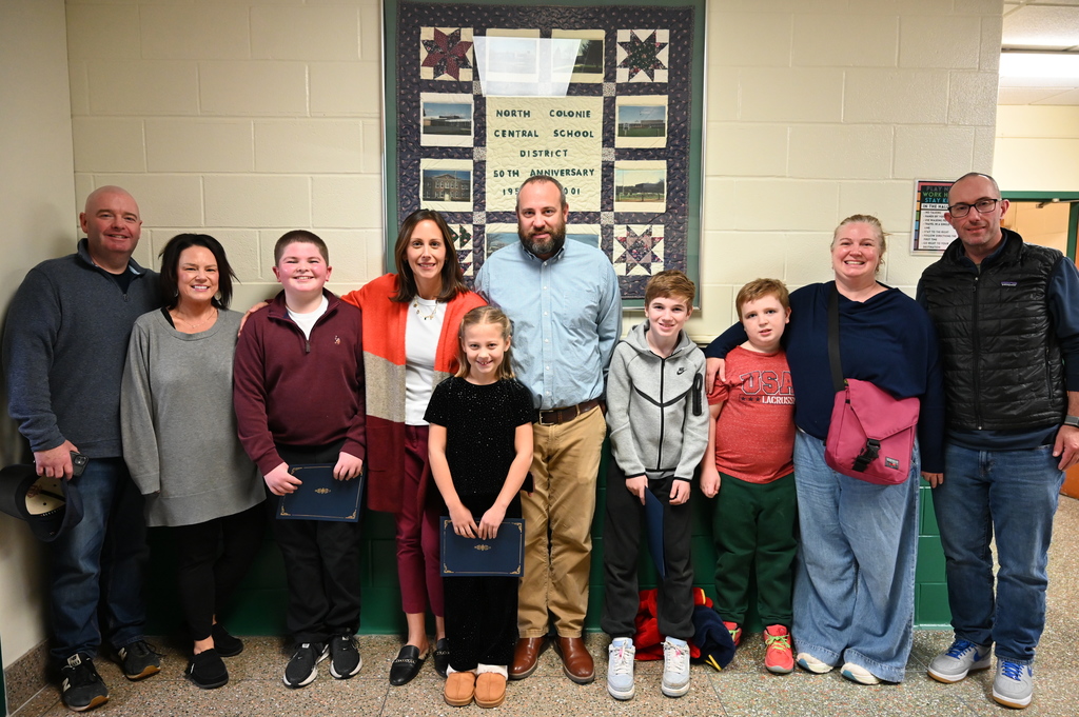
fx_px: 719
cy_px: 358
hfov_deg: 73.8
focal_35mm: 24
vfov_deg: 53.1
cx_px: 540
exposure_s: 1/60
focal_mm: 24
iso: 3600
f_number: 4
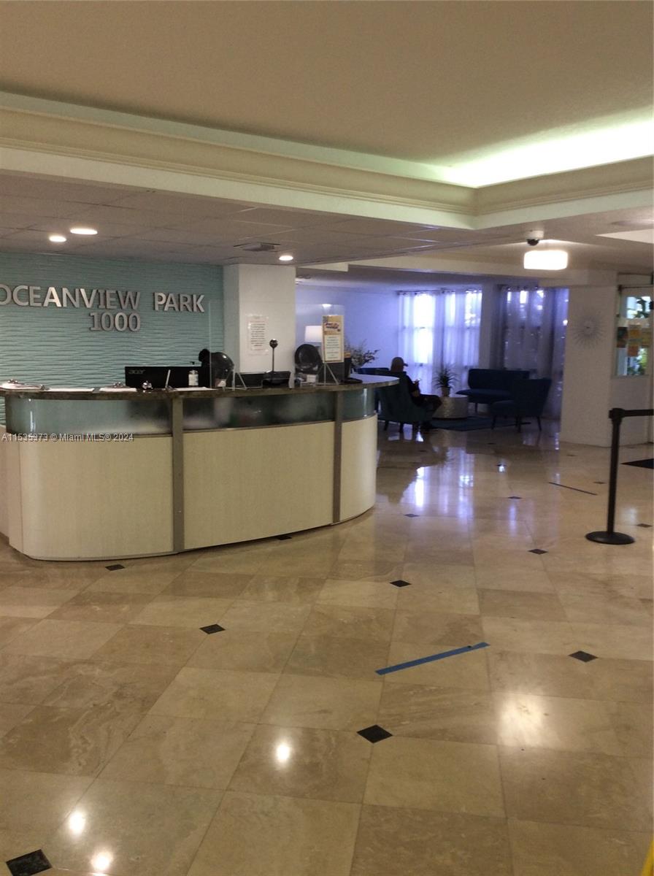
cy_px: 438
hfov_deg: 44.0
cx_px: 327
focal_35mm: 32
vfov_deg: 56.9
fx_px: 808
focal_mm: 3.3
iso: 50
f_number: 2.4
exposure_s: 1/24
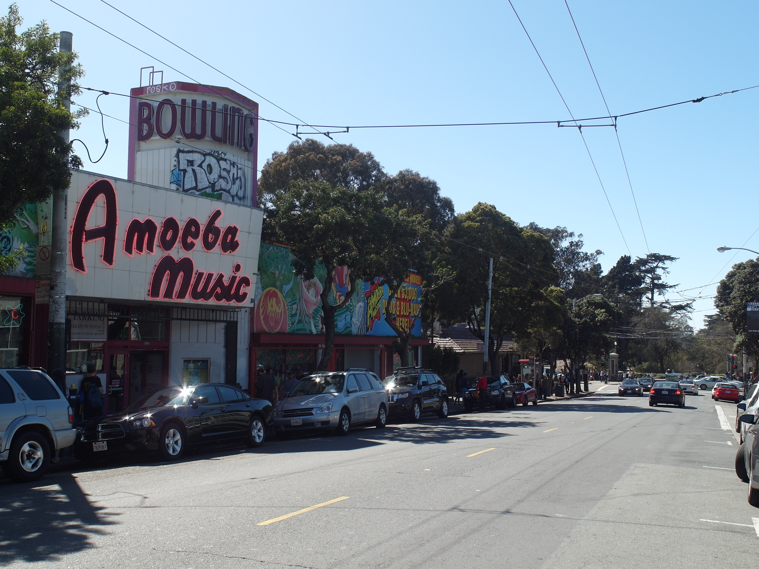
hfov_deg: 54.0
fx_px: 745
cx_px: 380
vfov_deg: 41.8
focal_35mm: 34
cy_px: 284
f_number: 3.5
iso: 80
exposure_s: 1/750
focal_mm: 7.3
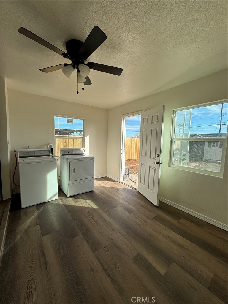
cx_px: 114
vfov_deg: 102.1
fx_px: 123
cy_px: 152
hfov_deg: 85.7
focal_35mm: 14
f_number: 2.2
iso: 50
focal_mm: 2.22
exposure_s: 1/727
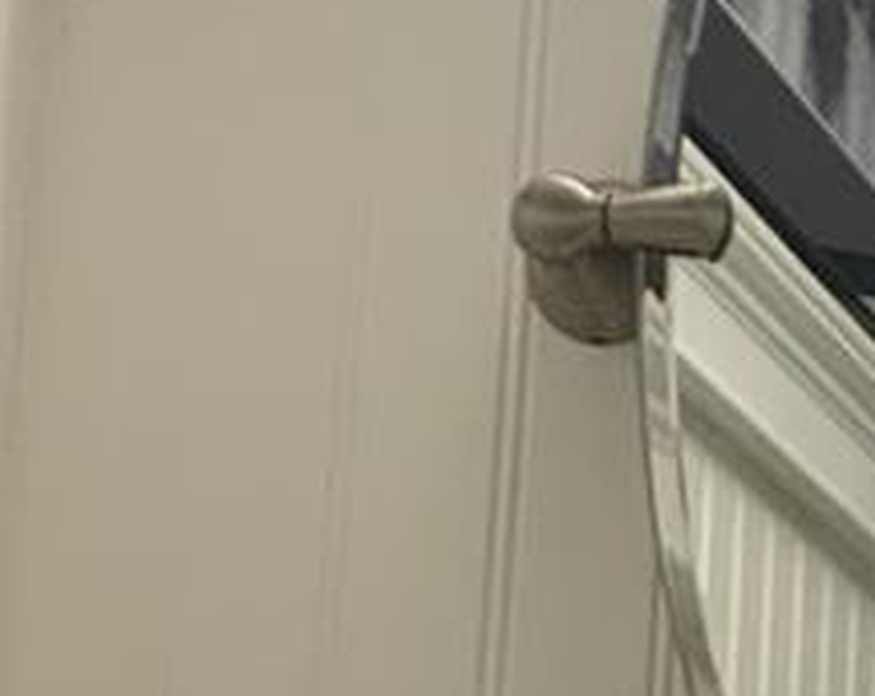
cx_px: 1400
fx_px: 5092
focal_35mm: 197
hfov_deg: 9.5
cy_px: 708
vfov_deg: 7.8
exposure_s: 1/60
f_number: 1.8
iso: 40
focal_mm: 3
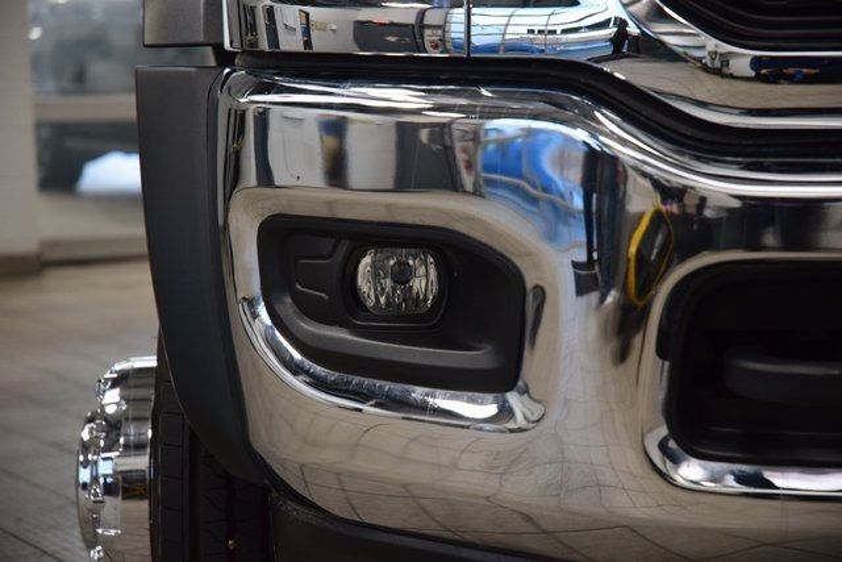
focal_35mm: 105
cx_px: 421
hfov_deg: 19.5
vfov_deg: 13.0
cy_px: 281
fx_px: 2456
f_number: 4.5
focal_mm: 70
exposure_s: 1/125
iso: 1600
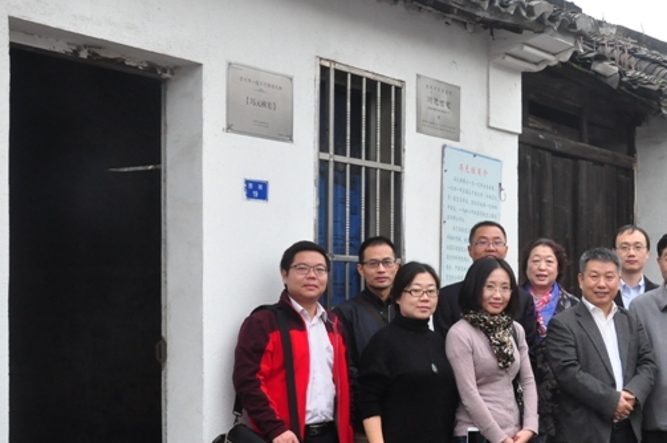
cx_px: 541
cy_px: 297
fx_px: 1092
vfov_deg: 22.8
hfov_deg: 32.9
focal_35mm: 59
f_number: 8
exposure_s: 1/250
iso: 1250
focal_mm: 22
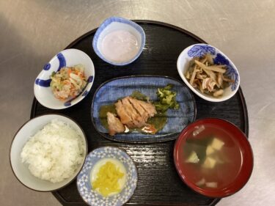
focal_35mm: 31
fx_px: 246
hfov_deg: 58.4
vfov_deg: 45.4
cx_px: 138
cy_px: 103
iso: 320
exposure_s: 1/60
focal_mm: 3.3
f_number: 2.4
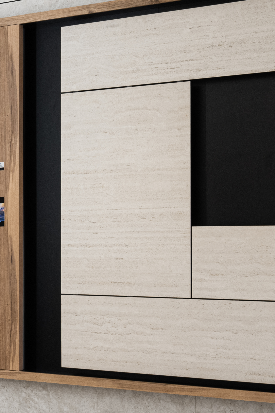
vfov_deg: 21.9
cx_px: -156
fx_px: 1066
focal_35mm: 93
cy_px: 241
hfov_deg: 13.7
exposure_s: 1/1.67
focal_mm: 24
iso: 320
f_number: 9
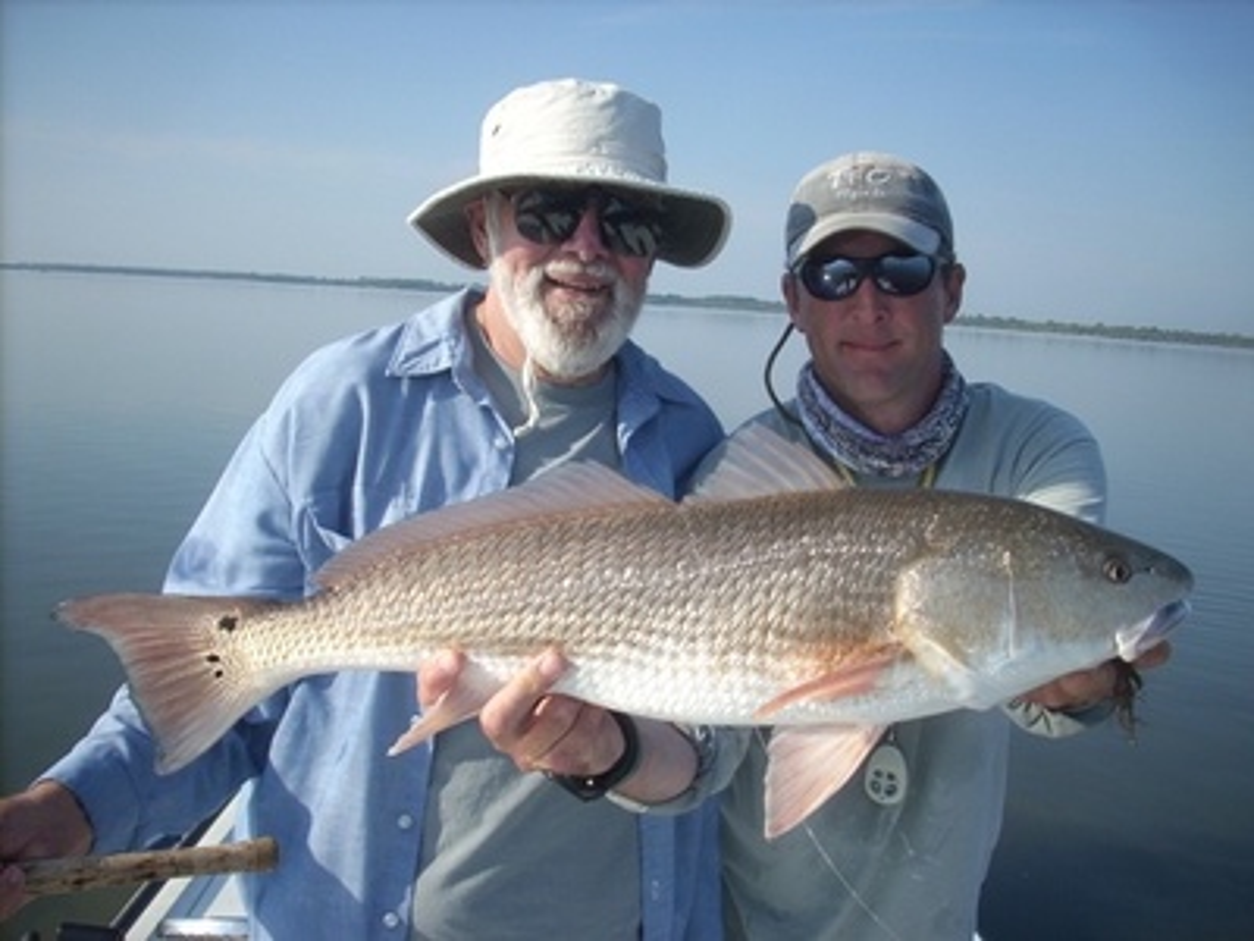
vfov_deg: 38.7
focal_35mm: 37
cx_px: 627
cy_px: 470
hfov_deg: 50.1
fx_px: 1340
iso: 64
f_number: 5.6
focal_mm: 6.2
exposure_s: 1/210
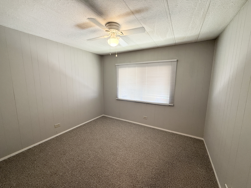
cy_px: 94
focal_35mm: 14
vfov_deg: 85.7
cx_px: 126
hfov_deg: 102.1
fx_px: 102
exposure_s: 1/120
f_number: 2.2
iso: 250
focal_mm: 2.22
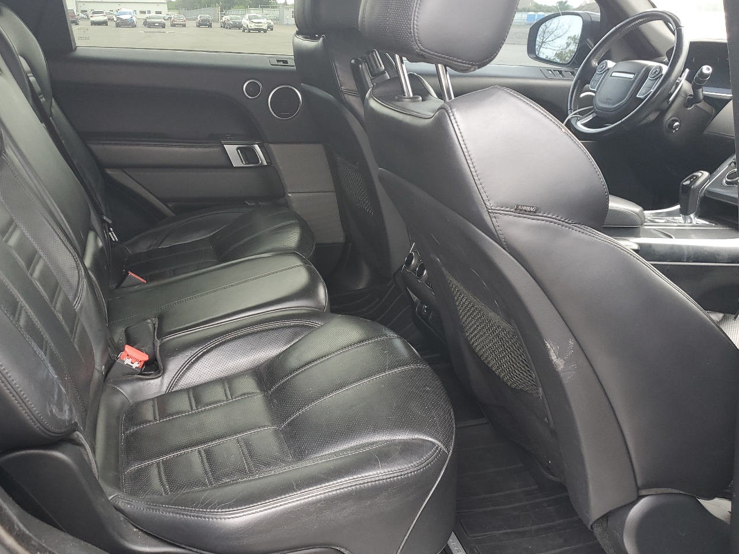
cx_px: 288
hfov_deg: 54.9
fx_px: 704
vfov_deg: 42.9
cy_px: 264
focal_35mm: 33
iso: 52
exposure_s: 1/120
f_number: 1.5
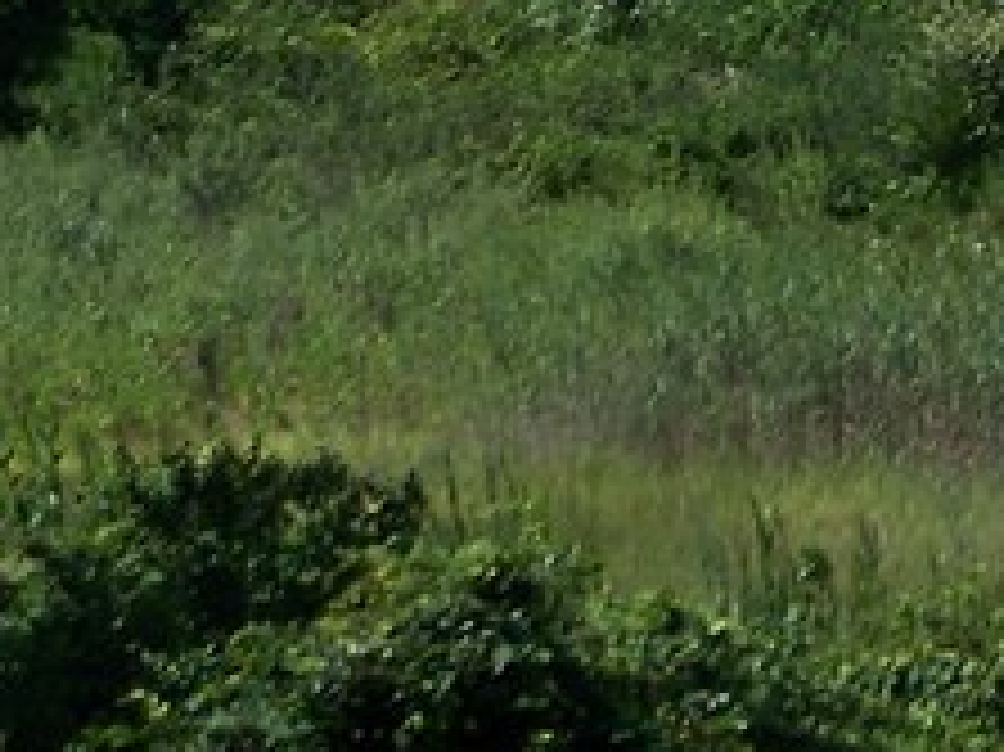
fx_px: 18234
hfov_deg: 3.1
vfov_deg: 2.4
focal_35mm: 629
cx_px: 1940
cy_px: -856
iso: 64
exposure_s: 1/1000
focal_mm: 22.2
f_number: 3.2
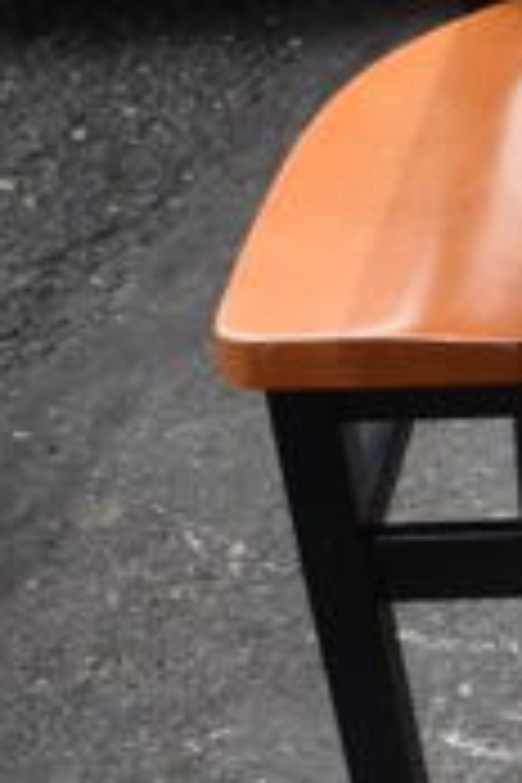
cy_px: 398
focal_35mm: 142
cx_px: 1314
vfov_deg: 14.4
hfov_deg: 8.7
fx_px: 3088
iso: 110
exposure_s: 1/60
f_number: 8
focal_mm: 18
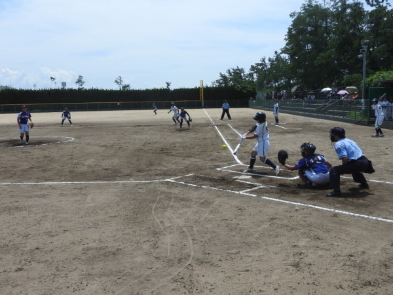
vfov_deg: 40.7
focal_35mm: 35
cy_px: 148
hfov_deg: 52.6
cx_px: 196
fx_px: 397
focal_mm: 6.3
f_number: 3.8
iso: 100
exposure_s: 1/1600
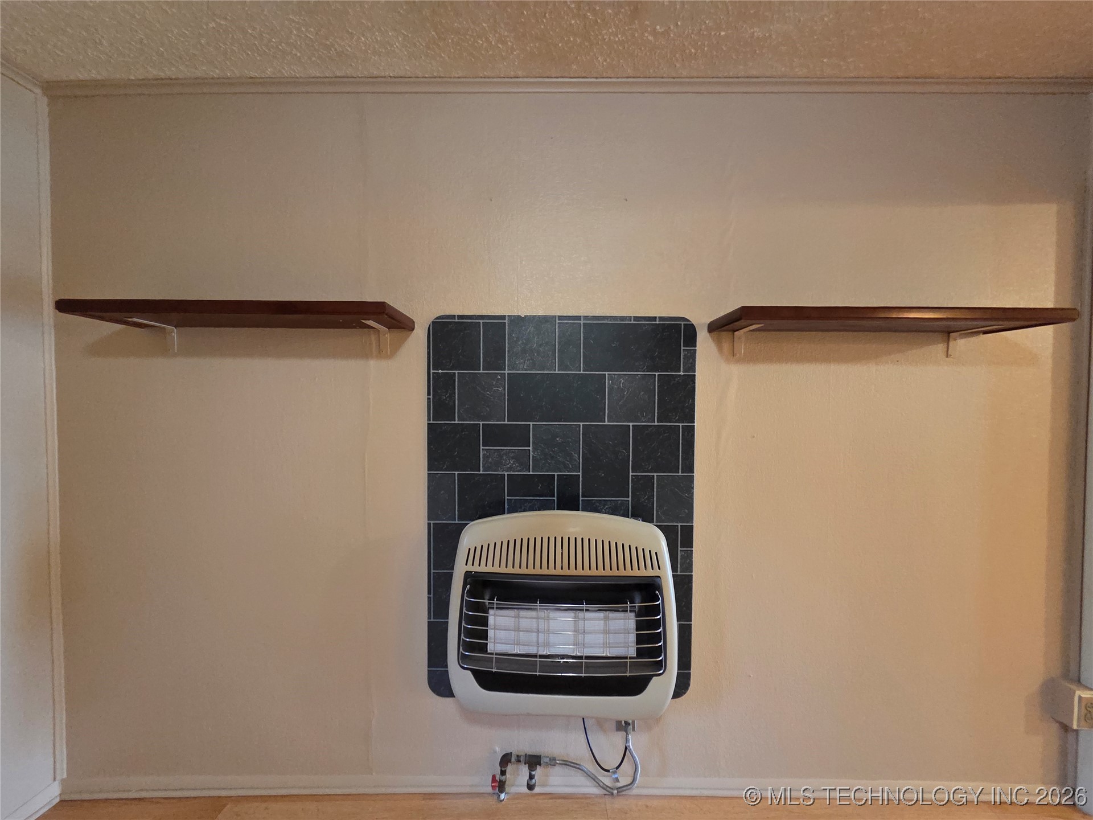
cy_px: 410
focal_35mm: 13
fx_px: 410
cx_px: 546
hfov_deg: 106.2
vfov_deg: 89.9
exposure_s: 1/60
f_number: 2.2
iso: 1600
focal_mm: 2.2
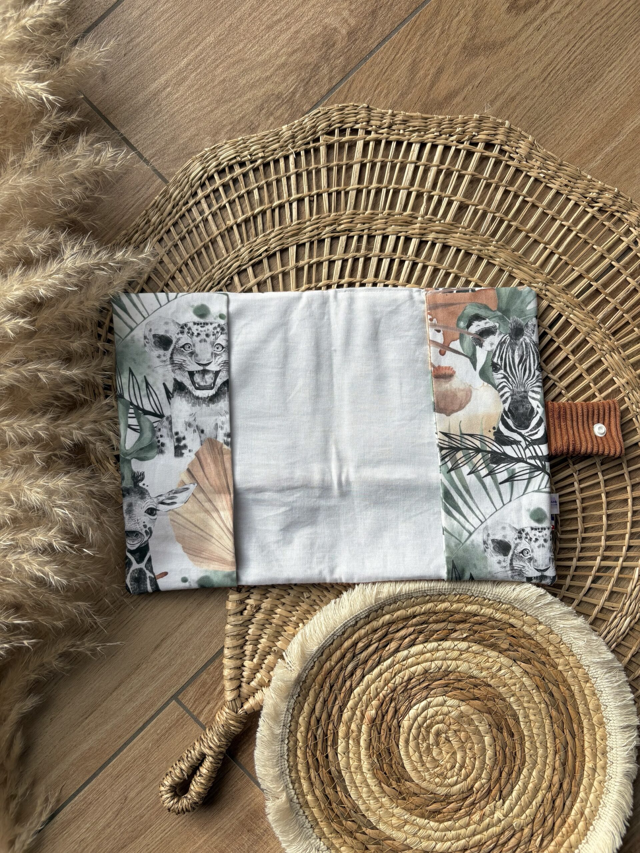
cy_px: 426
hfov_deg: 53.1
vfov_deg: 67.3
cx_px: 320
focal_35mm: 26
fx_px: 641
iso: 50
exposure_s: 1/1239
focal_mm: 5.96
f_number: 1.6
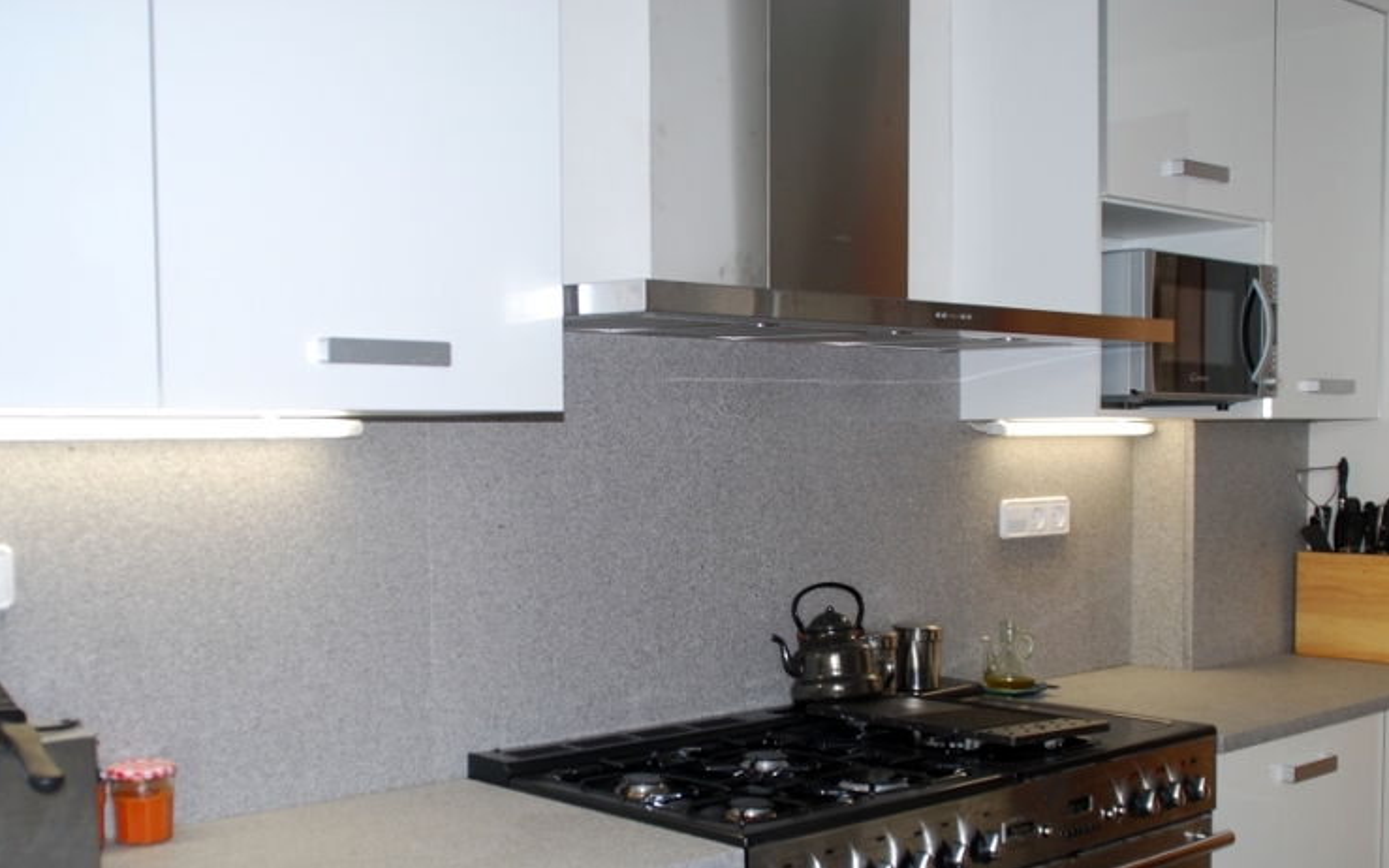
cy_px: 562
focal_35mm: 41
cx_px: 690
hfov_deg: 48.2
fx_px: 1552
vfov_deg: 31.1
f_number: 3.5
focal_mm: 22
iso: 200
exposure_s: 1/60
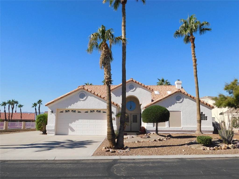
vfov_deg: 46.8
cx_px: 120
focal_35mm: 30
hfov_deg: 60.0
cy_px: 90
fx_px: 207
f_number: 6.4
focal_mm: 5.3
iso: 125
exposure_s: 1/500
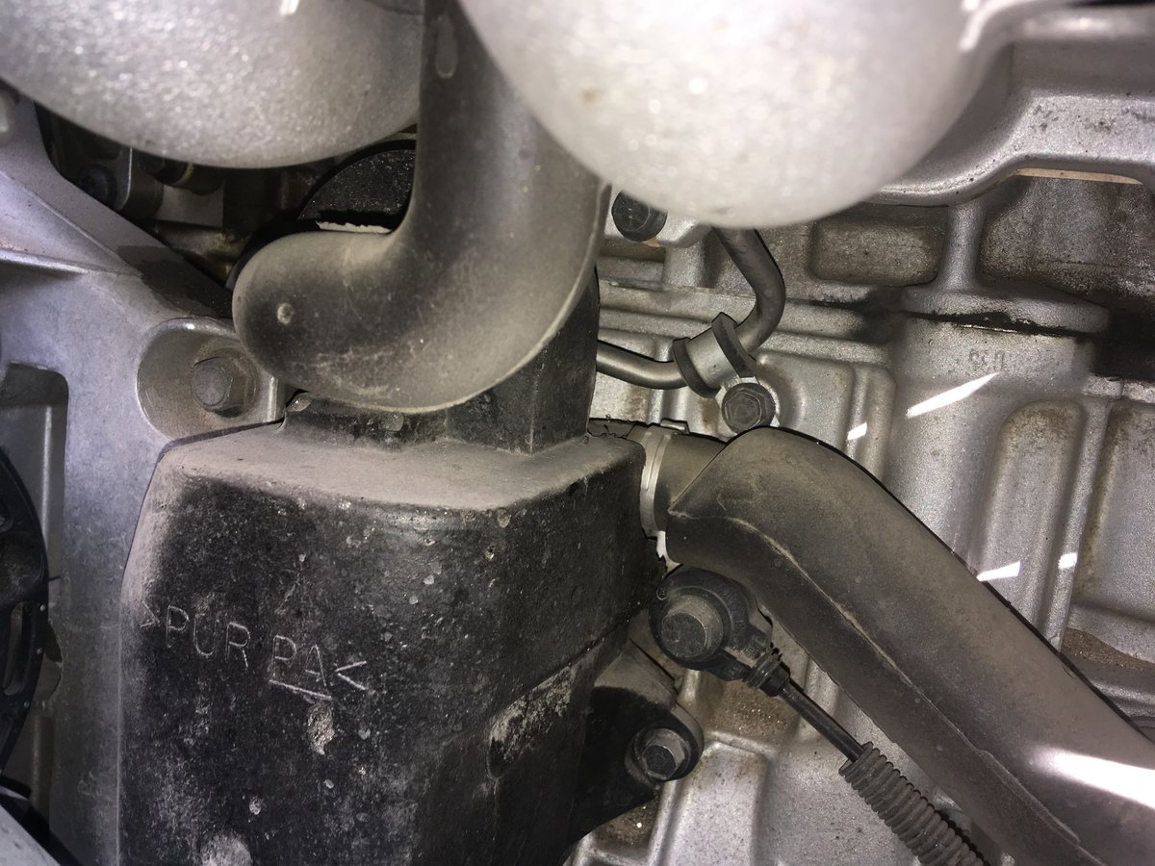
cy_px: 433
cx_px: 578
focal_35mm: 29
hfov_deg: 61.7
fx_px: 968
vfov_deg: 48.2
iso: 25
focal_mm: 4.15
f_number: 2.2
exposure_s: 1/54
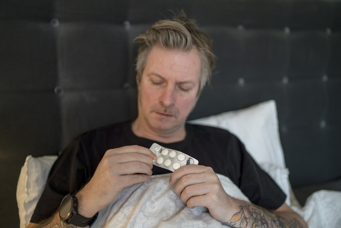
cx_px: 170
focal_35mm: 35
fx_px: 331
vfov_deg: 37.8
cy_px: 114
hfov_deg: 54.4
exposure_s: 1/125
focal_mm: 35
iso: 400
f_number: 1.4
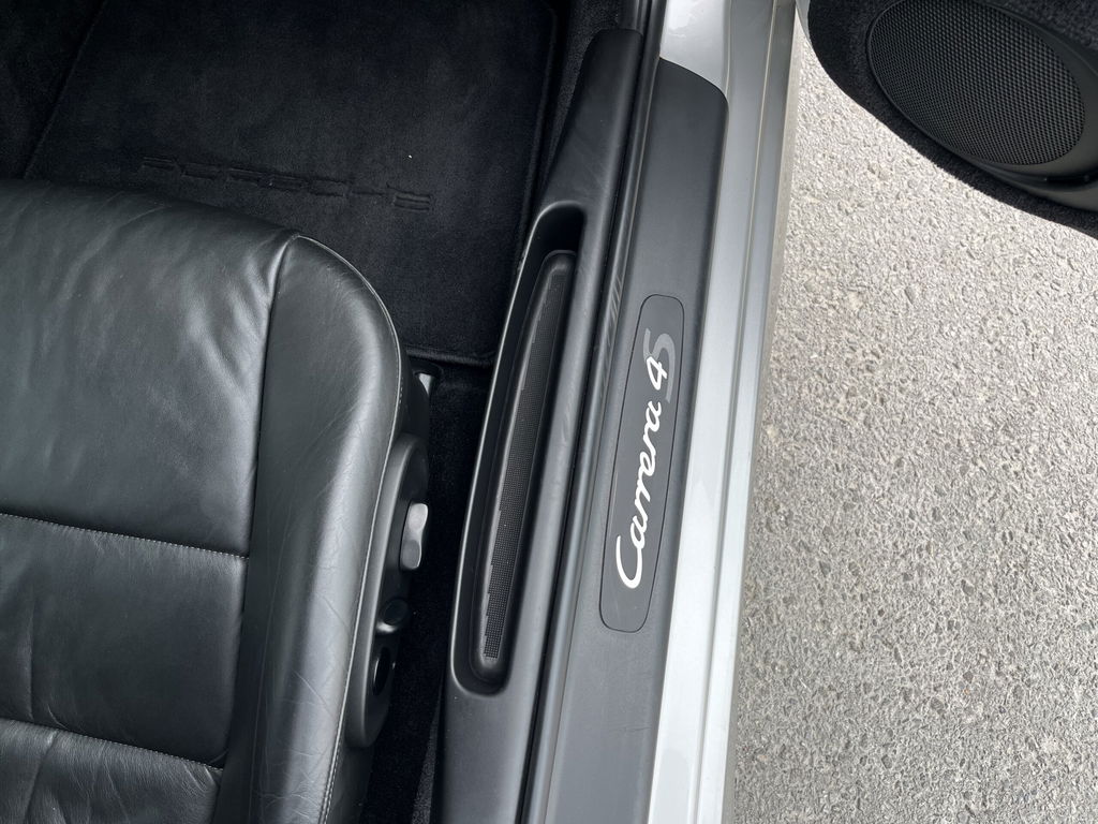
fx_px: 825
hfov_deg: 67.3
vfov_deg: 53.1
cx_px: 549
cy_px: 412
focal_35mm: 26
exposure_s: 1/394
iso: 50
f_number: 1.6
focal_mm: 5.1
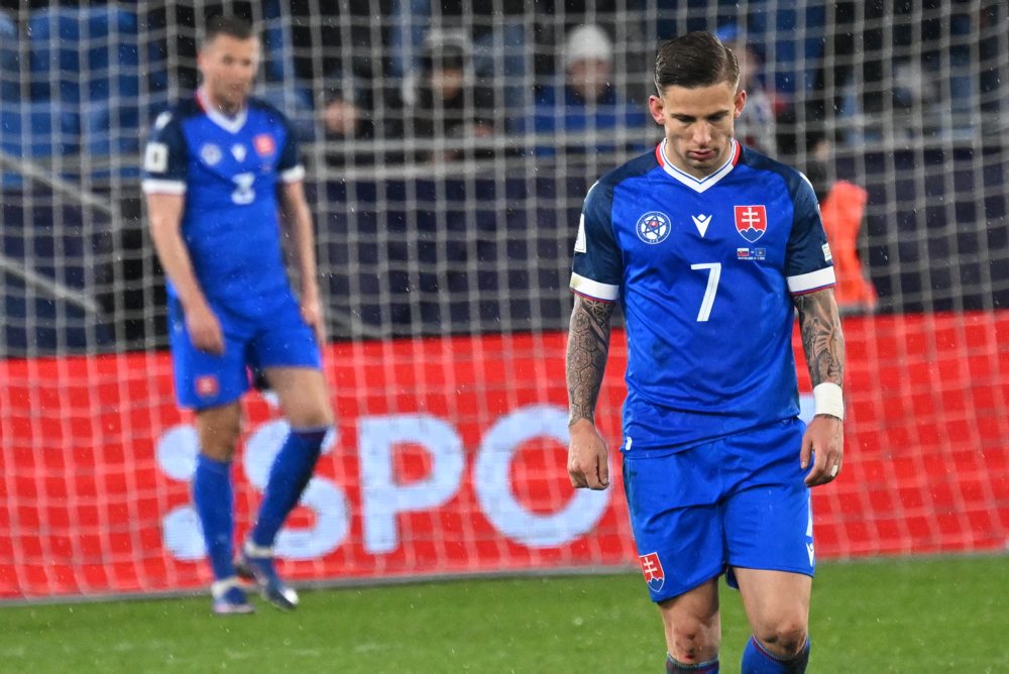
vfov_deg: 3.4
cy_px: 337
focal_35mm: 400
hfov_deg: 5.2
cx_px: 504
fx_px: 11217
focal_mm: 400
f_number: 6.3
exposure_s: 1/800
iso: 4000
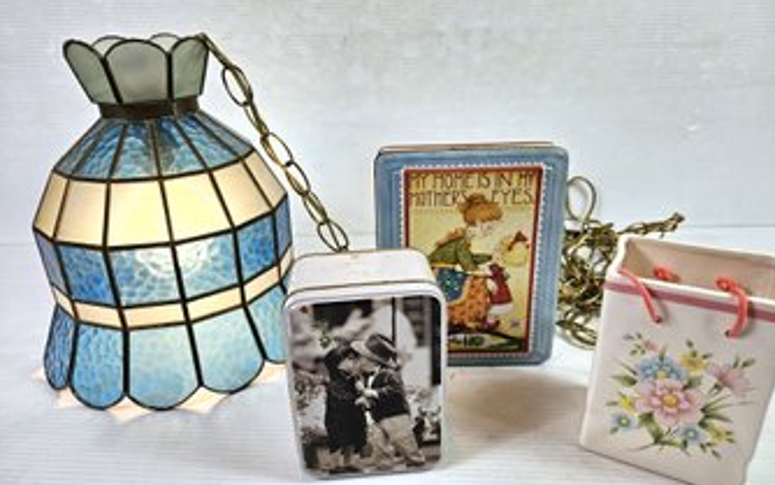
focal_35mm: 25
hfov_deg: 72.5
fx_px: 528
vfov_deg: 49.3
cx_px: 389
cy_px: 240
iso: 64
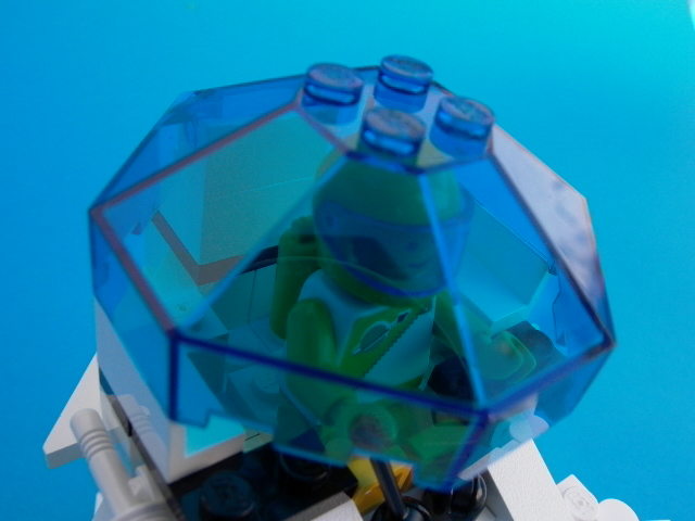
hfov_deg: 55.4
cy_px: 260
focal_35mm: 33
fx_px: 663
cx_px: 348
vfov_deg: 42.9
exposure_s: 1/157
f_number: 4.03
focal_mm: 7.13
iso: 100
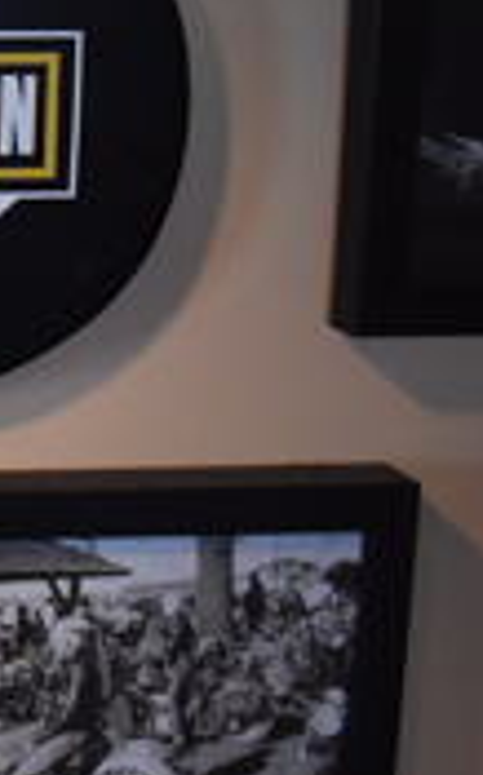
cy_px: 151
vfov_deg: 21.4
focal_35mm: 96
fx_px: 2027
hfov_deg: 10.9
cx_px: -780
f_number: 3.5
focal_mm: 18
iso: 1600
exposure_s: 1/125
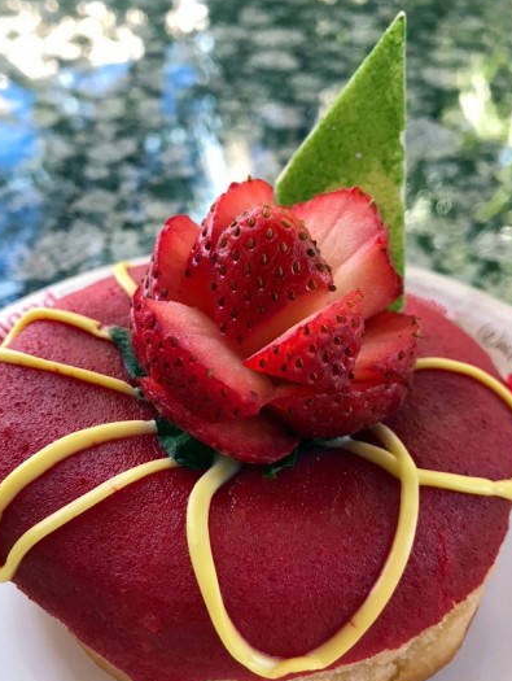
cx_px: 253
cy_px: 353
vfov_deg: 56.7
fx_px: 630
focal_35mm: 32
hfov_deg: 44.2
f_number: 1.8
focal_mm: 3.99
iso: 20
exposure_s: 1/30
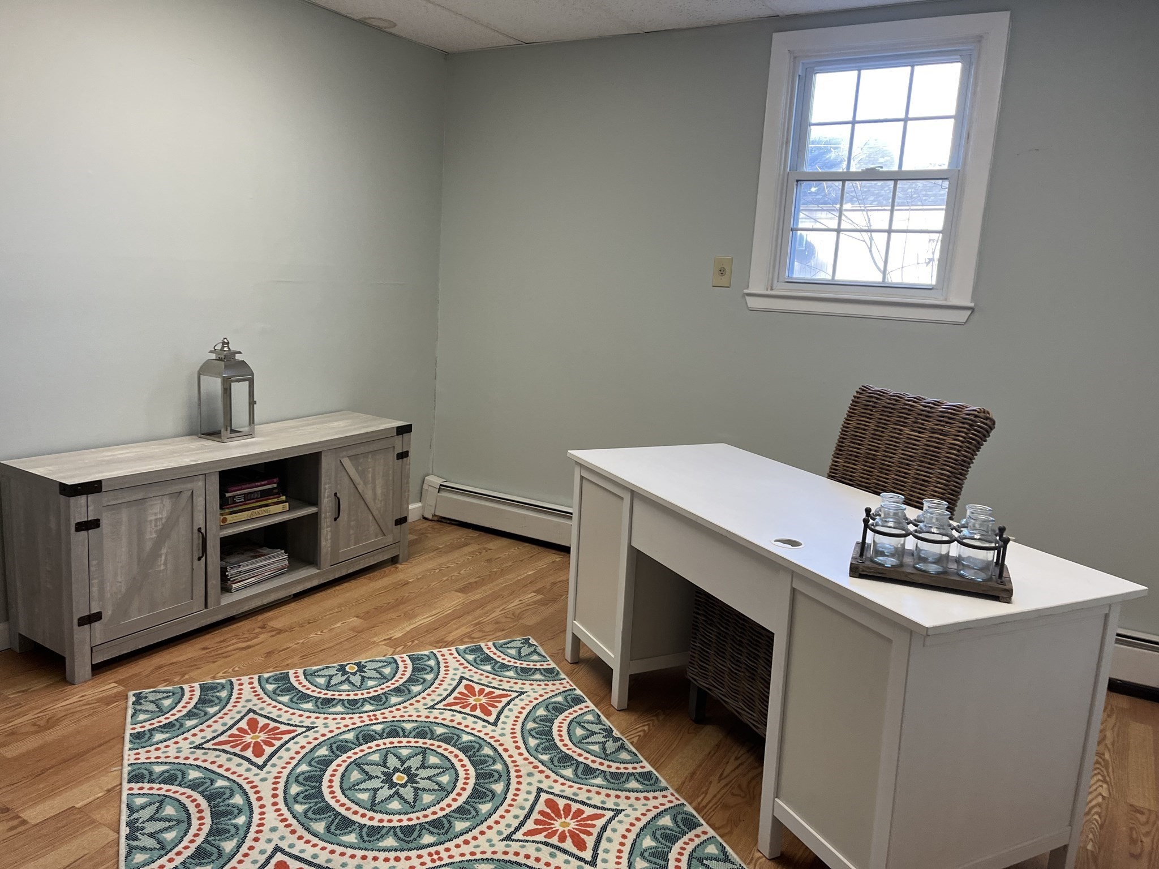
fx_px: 871
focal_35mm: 26
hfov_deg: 67.3
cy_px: 434
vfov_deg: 53.1
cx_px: 580
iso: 125
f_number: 1.6
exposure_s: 1/102
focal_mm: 5.1
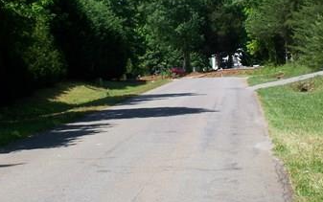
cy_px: 51
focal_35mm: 116
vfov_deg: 11.3
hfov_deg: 18.0
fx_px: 1022
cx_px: 161
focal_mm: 7.54
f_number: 5
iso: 64
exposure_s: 1/320
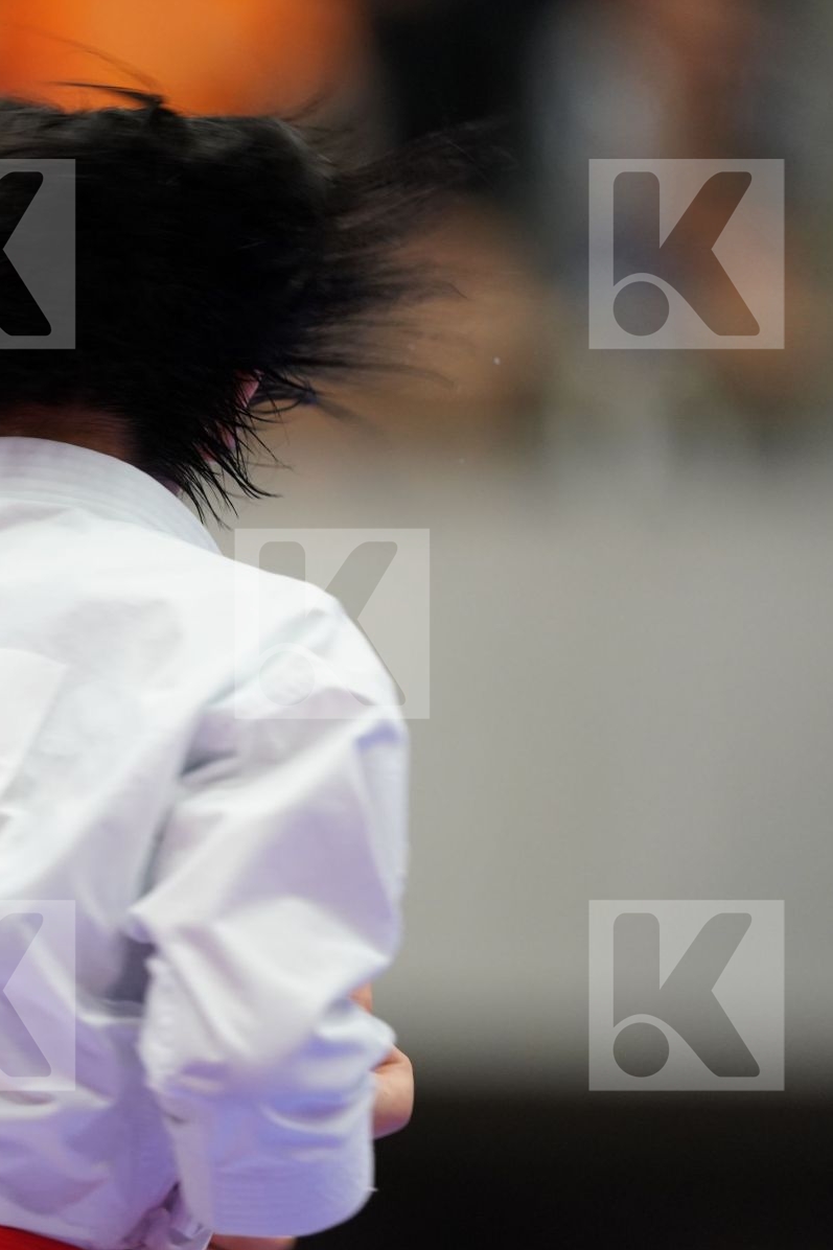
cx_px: -22
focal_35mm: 602
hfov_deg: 2.3
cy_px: 624
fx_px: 20899
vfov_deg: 3.4
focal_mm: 400
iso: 2000
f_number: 2.8
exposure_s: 1/500
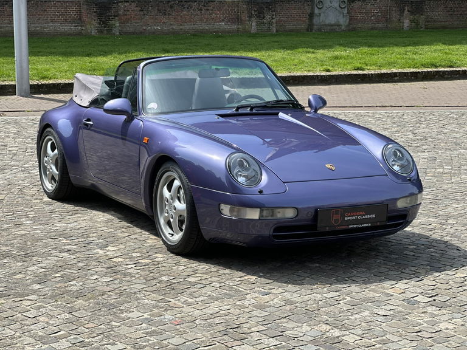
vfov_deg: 19.1
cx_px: 234
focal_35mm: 77
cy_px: 175
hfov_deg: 25.3
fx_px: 1039
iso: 25
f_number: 2.8
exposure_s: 1/274
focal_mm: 9
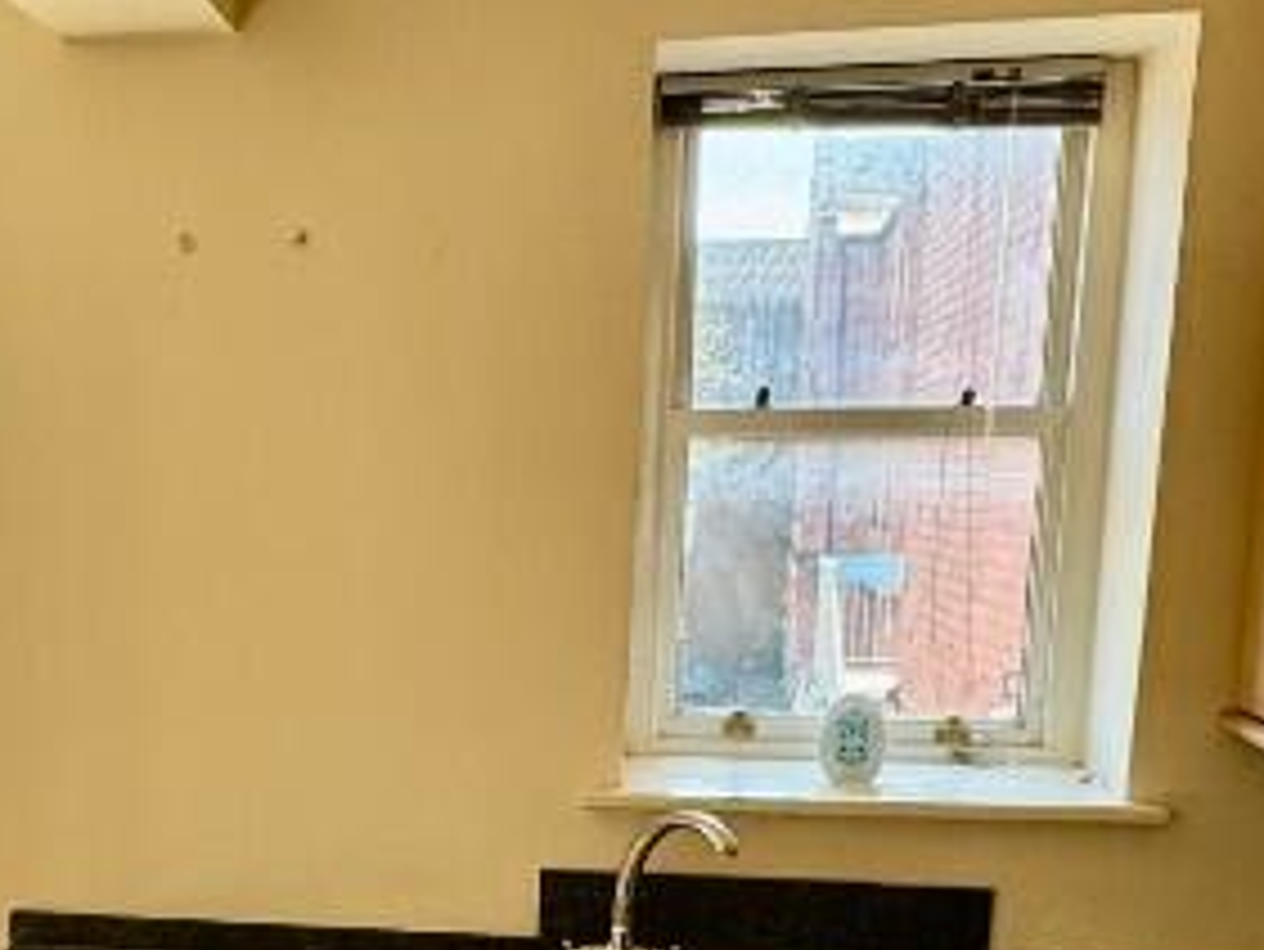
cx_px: 270
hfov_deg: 36.3
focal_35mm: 51
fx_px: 1863
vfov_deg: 27.5
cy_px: 860
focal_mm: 2.22
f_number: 2.2
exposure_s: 1/187
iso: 40
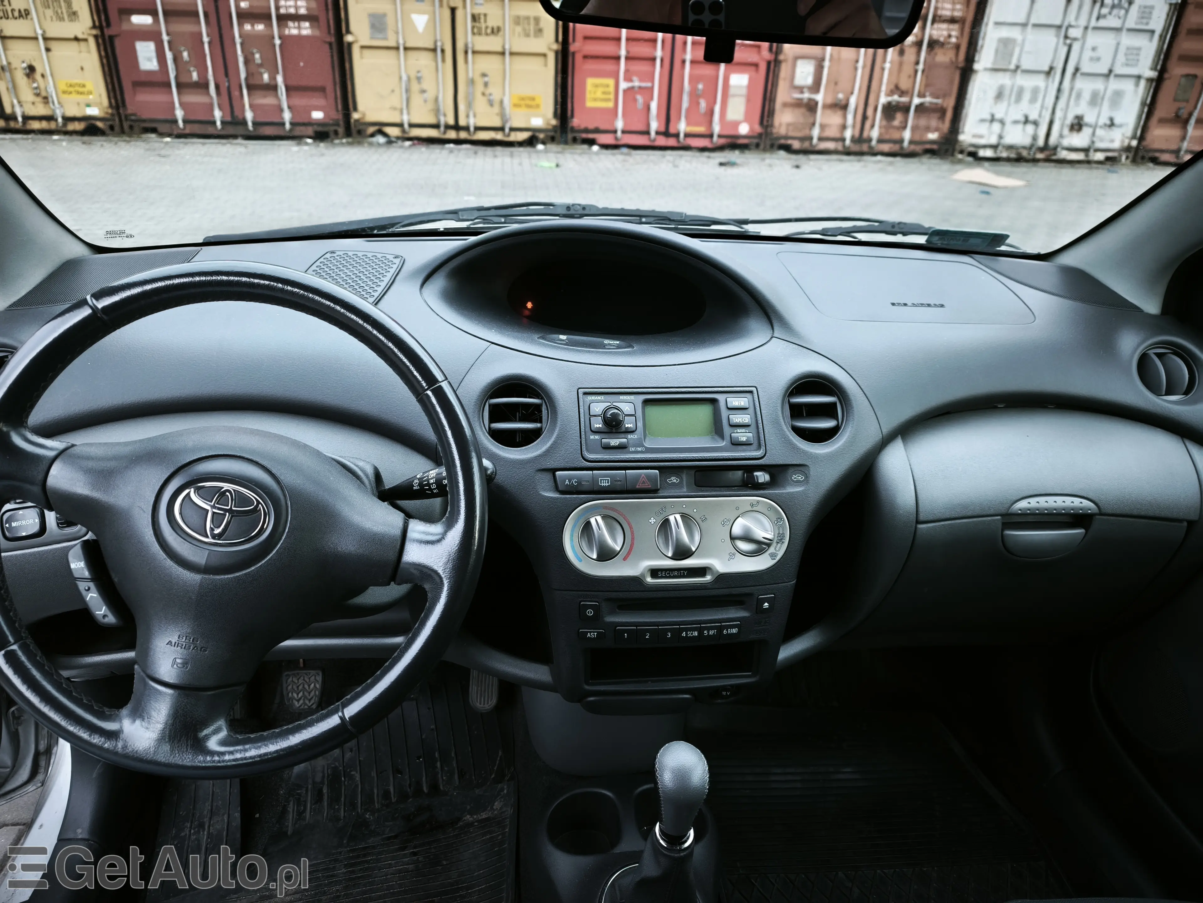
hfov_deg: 73.9
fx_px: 799
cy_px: 452
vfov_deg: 58.9
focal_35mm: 23
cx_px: 602
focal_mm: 6.45
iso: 800
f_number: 1.62
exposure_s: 1/25
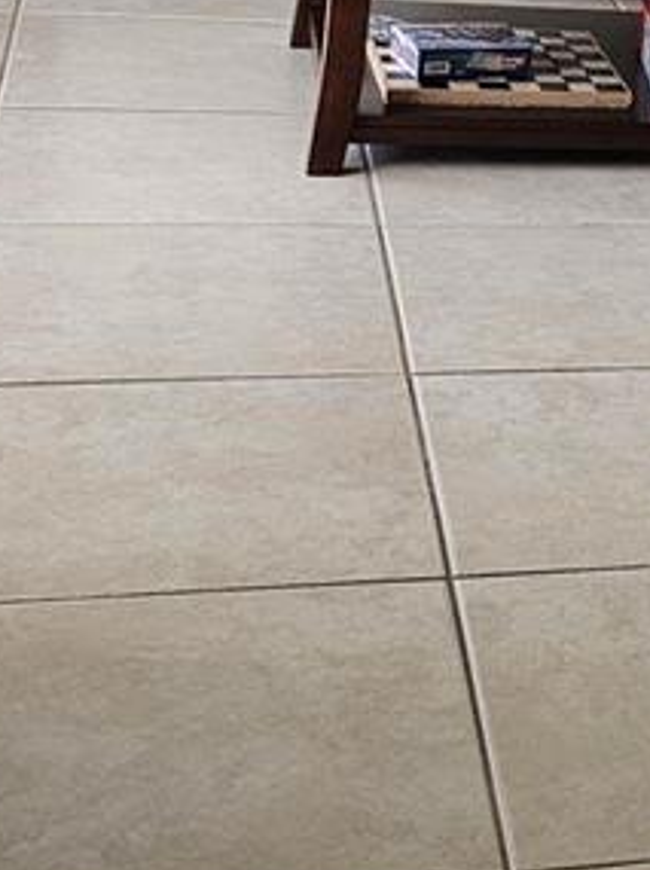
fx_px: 2434
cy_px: -92
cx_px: 1132
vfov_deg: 19.4
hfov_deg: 13.7
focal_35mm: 97
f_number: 1.7
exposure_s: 1/180
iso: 80
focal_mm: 6.3
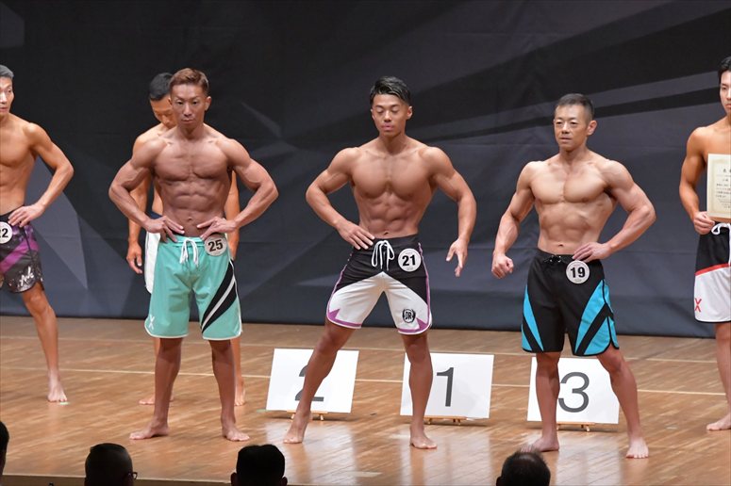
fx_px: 4871
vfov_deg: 5.7
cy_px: 243
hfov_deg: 8.6
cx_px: 366
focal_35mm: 240
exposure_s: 1/400
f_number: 5.6
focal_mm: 160
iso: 8000
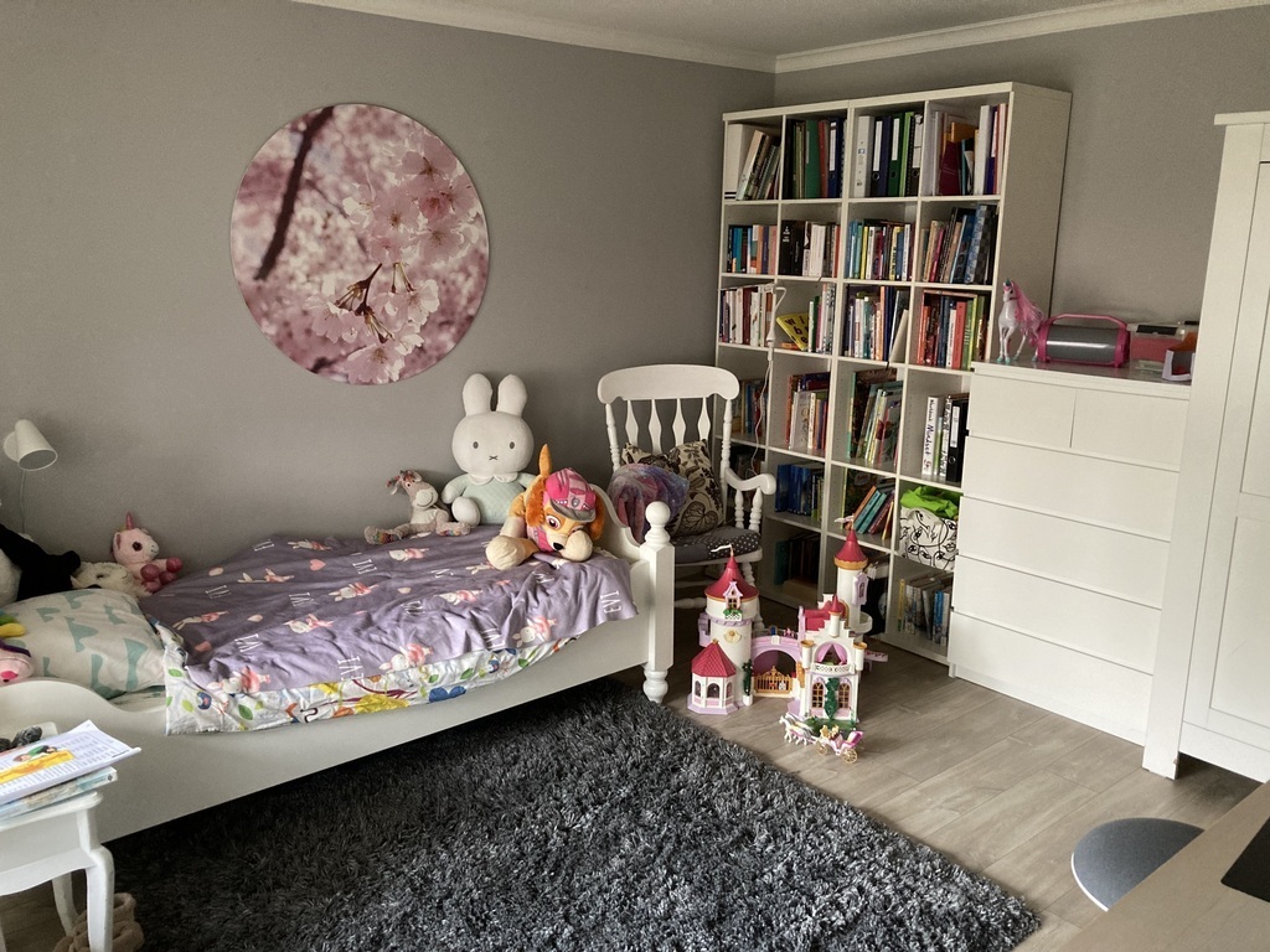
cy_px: 476
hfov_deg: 63.4
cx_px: 635
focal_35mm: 28
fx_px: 1027
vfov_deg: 49.7
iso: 400
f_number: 1.8
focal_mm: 3.99
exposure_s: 1/34
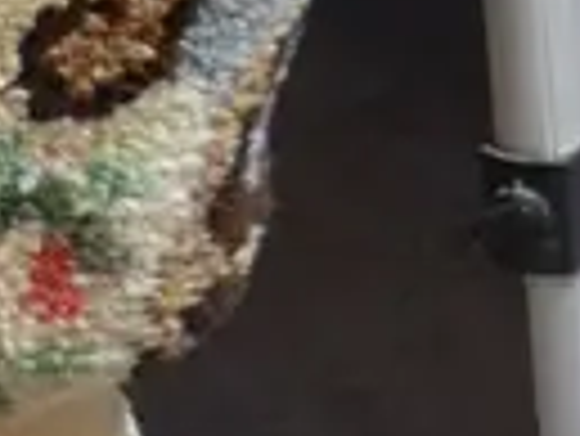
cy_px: -34
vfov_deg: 6.7
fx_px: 3723
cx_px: -1385
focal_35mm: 222
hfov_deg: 7.4
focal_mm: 14
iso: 500
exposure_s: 1/60
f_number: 3.5
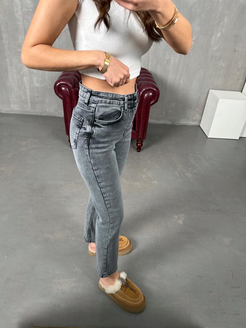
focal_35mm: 24
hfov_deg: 56.8
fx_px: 227
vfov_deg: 71.6
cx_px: 123
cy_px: 164
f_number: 1.78
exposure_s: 1/121
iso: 160
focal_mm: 6.76
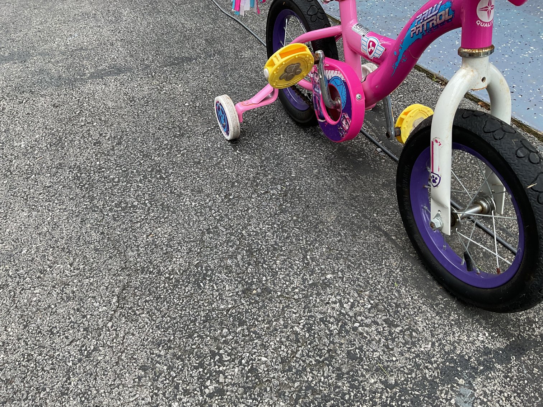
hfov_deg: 61.7
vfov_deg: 48.2
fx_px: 455
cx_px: 272
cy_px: 204
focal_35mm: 29
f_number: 1.8
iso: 16
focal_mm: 3
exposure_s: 1/412
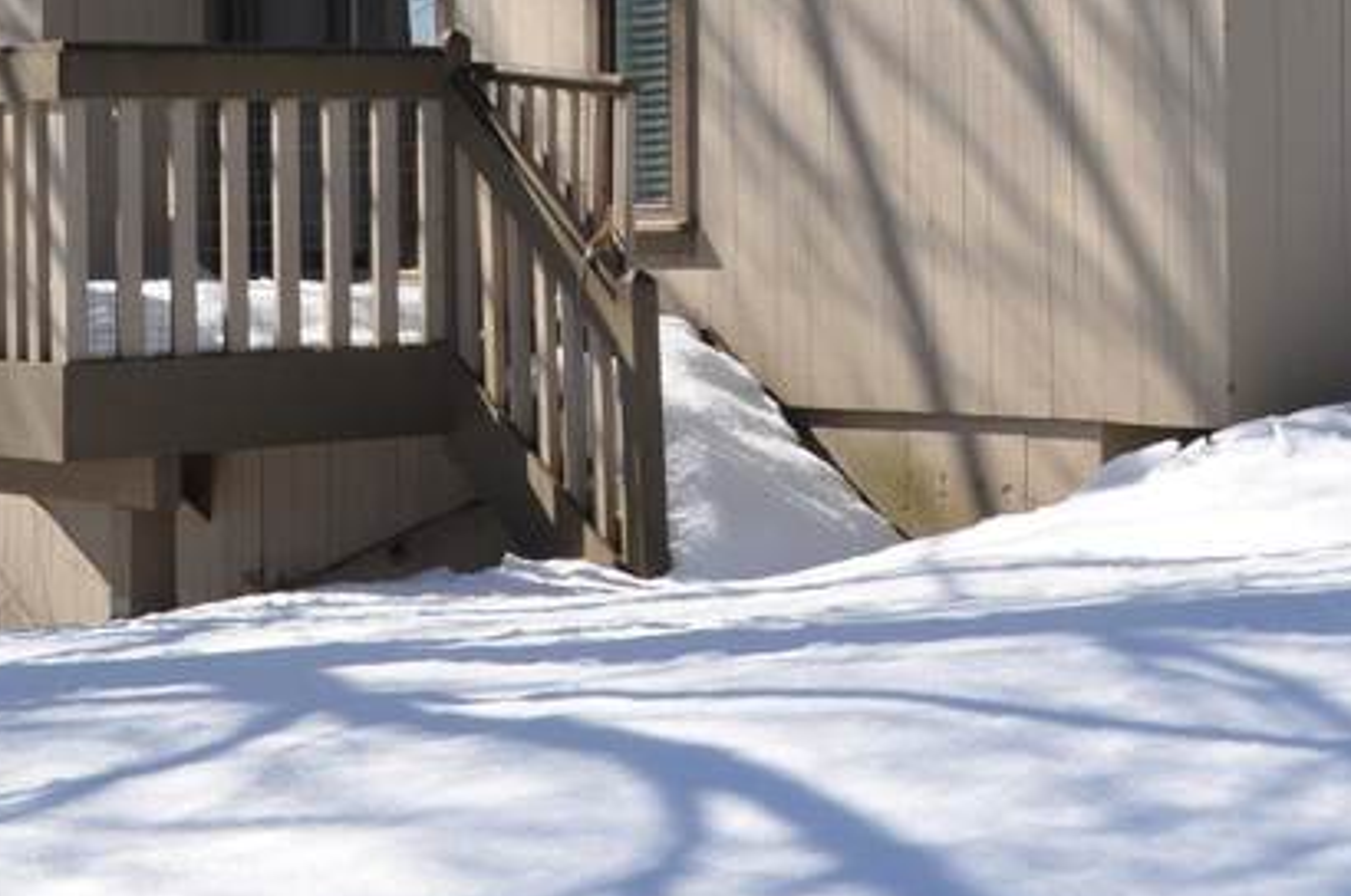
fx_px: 3859
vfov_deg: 13.1
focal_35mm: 103
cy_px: 66
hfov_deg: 18.9
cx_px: 1582
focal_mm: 22
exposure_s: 1/400
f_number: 10
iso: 200
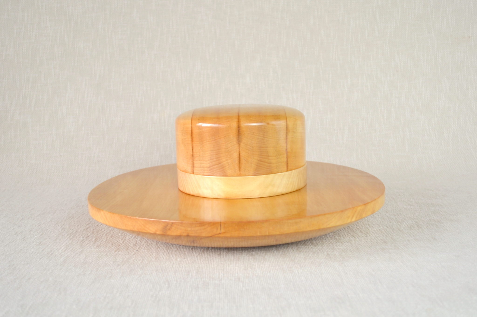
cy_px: 158
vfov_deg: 34.1
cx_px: 238
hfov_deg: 49.6
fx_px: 516
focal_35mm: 39
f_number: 4.2
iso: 100
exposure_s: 1/50
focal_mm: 26
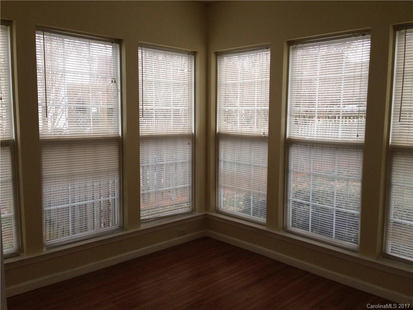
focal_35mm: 33
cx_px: 206
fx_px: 394
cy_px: 155
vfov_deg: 42.9
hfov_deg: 55.4
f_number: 2.4
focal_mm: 4.12
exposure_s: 1/60
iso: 64
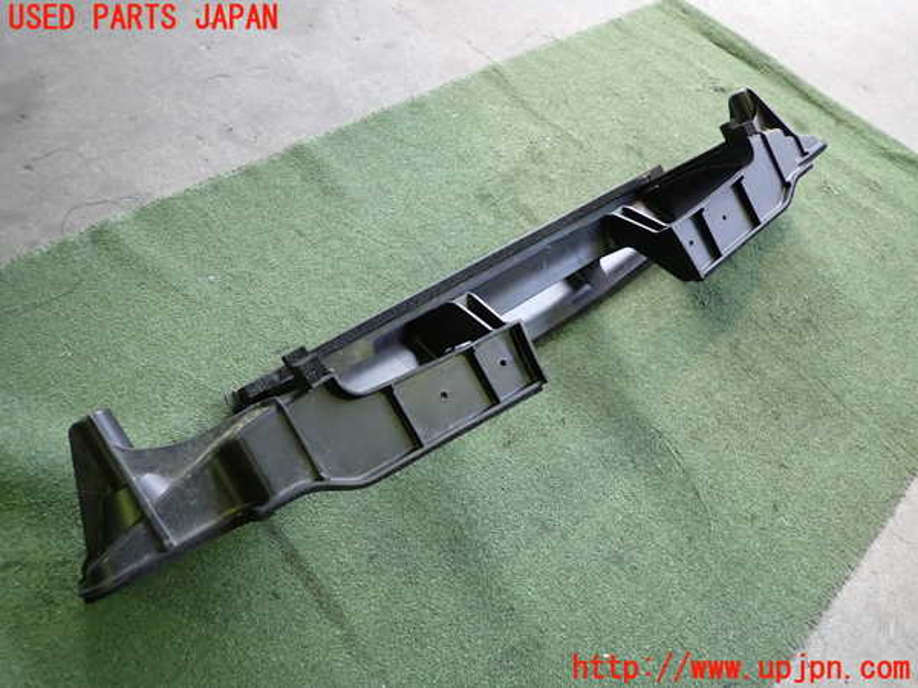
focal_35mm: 25
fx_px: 663
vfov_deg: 54.9
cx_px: 459
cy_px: 344
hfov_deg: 69.4
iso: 200
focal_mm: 4.5
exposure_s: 1/30
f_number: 2
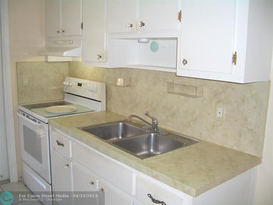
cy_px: 102
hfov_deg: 52.6
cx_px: 136
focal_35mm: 35
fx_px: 276
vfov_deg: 40.7
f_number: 2.6
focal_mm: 5.8
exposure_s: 1/60
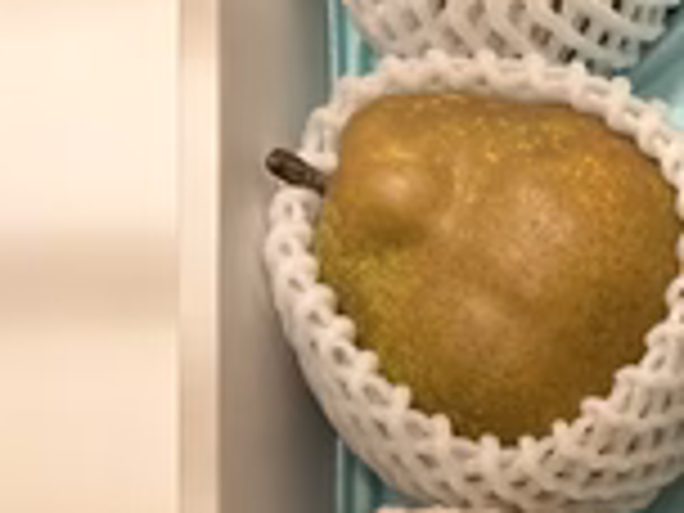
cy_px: 662
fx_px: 1245
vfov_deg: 21.2
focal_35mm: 63
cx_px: 792
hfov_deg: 27.5
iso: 250
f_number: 1.78
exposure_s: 1/60
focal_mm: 6.76
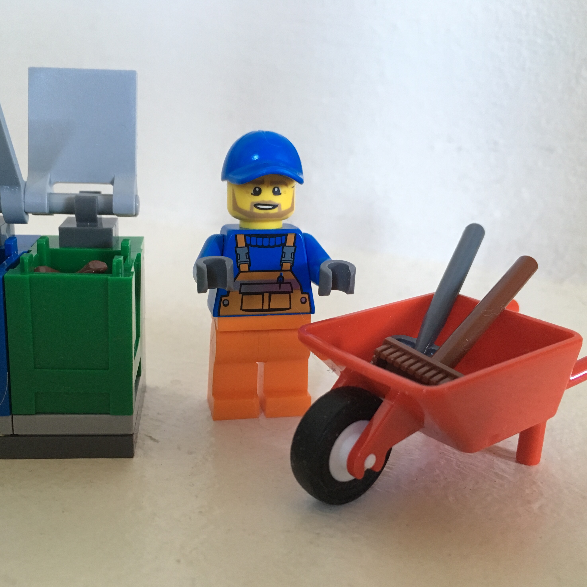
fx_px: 671
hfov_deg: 47.0
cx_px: 245
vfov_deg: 47.2
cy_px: 291
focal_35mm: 35
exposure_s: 1/20
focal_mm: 4.15
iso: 200
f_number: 2.2
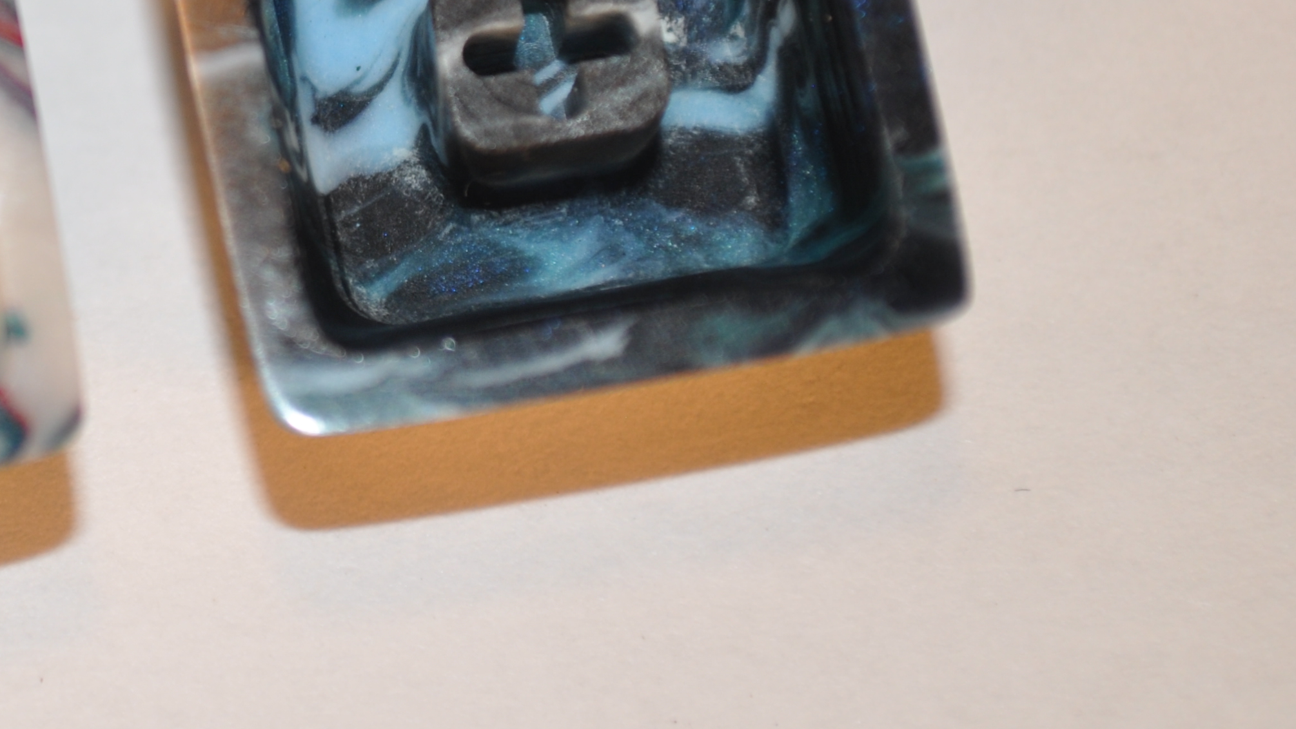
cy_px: 73
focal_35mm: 184
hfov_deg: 11.6
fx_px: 6328
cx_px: -58
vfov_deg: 6.6
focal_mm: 55
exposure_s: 1/200
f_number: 5.6
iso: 200
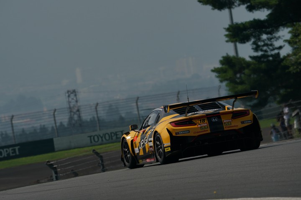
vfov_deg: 2.3
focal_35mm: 600
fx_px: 5016
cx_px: 150
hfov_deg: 3.4
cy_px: 100
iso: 200
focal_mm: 600
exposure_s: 1/800
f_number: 13
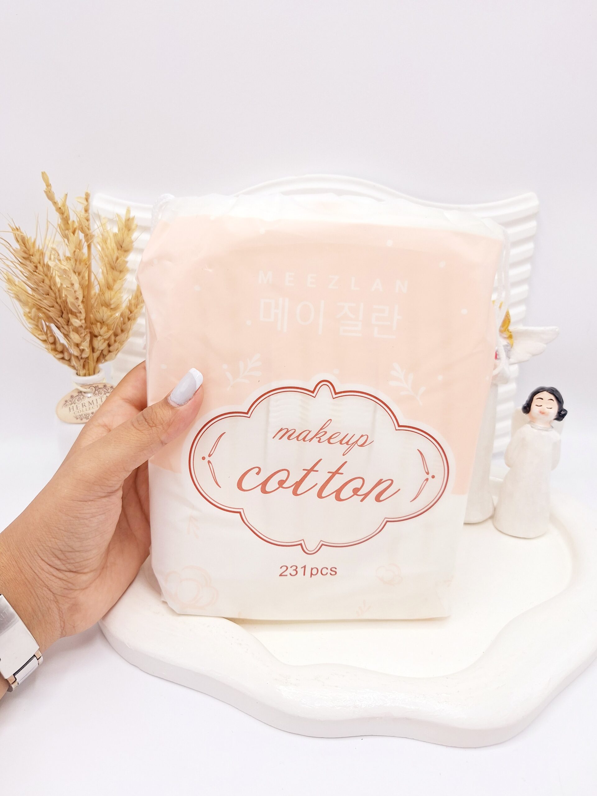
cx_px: 298
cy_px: 398
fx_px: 529
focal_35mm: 23
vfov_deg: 73.9
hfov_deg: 58.9
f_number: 1.8
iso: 40
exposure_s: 1/476
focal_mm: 5.54
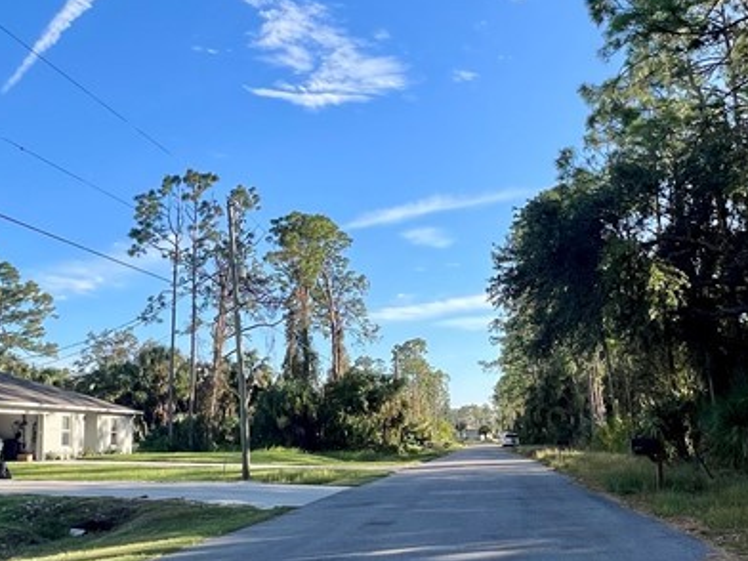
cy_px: 355
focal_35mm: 34
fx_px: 735
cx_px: 496
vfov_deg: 41.5
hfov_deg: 53.0
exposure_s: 1/763
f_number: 1.8
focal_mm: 1.57
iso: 32
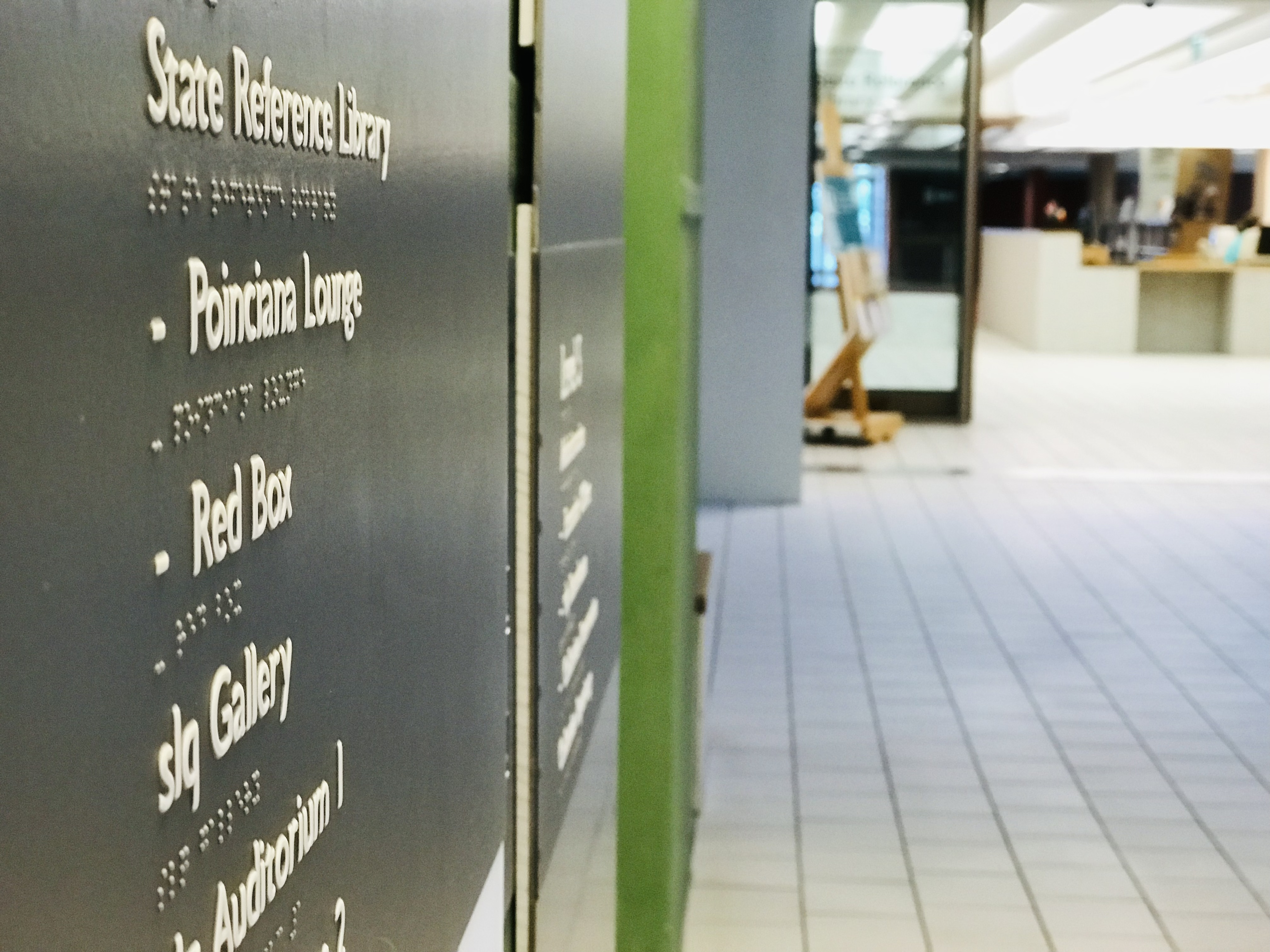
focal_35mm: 57
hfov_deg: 33.8
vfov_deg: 25.7
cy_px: 476
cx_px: 635
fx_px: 2091
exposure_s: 1/50
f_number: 2.8
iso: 200
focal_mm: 6.6
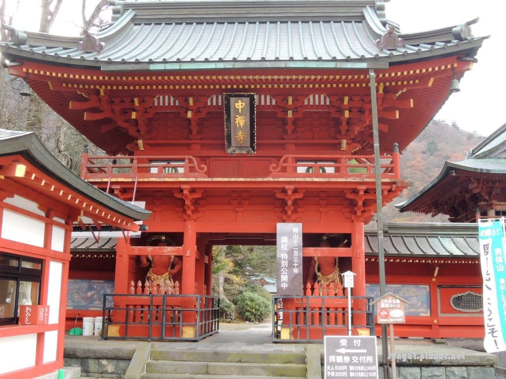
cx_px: 253
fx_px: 585
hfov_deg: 46.8
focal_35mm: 40
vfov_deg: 36.0
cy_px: 190
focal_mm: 7.2
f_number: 7.4
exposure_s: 1/50
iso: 200
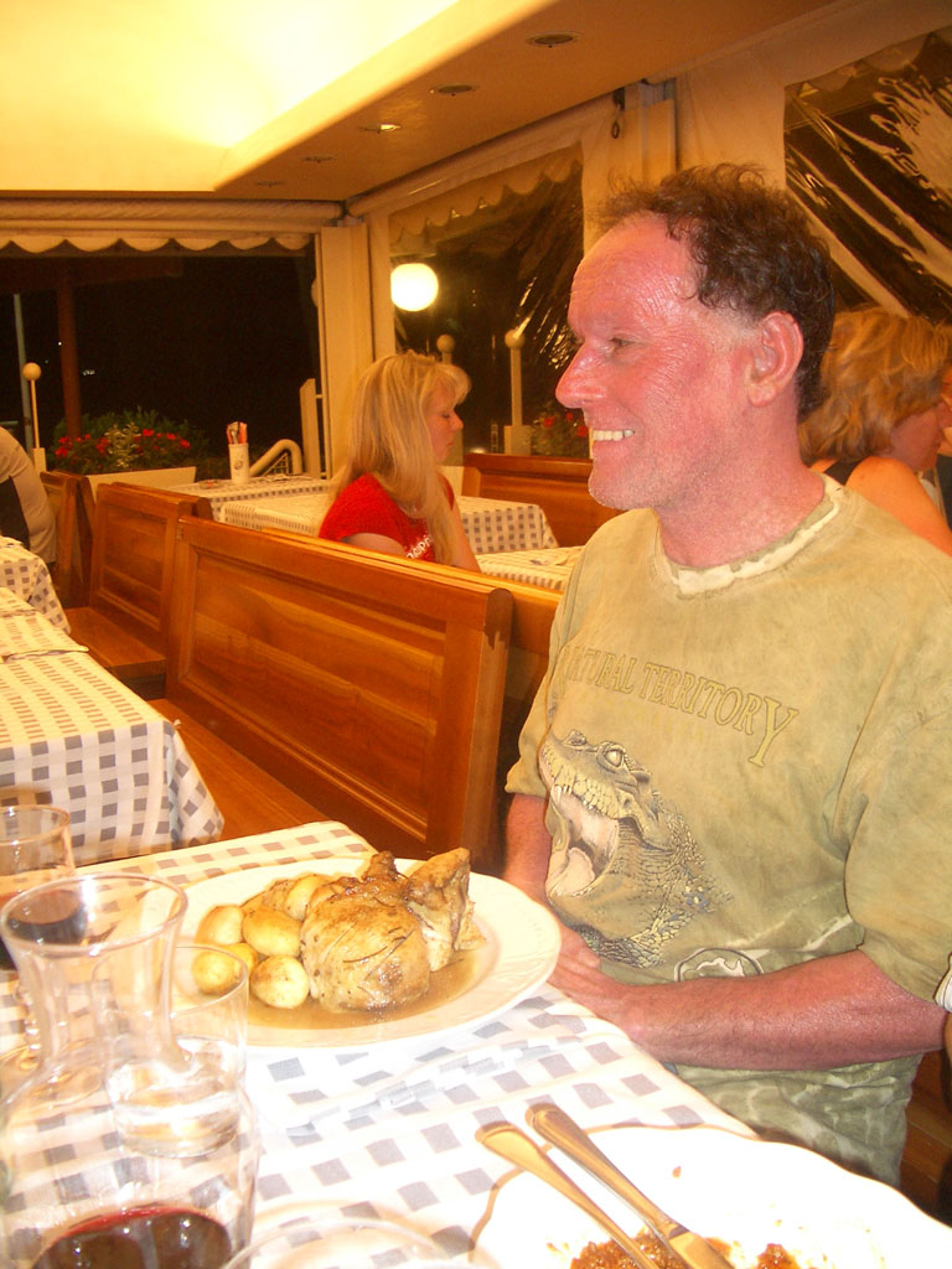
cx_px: 476
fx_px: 1283
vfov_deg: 52.6
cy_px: 634
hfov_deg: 40.7
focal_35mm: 35
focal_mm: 5.8
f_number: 2.6
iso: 100
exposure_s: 1/25
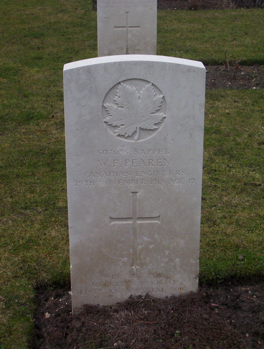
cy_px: 174
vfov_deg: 24.0
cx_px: 132
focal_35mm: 81
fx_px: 819
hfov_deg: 18.3
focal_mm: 10.76
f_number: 3.62
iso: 100
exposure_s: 1/424
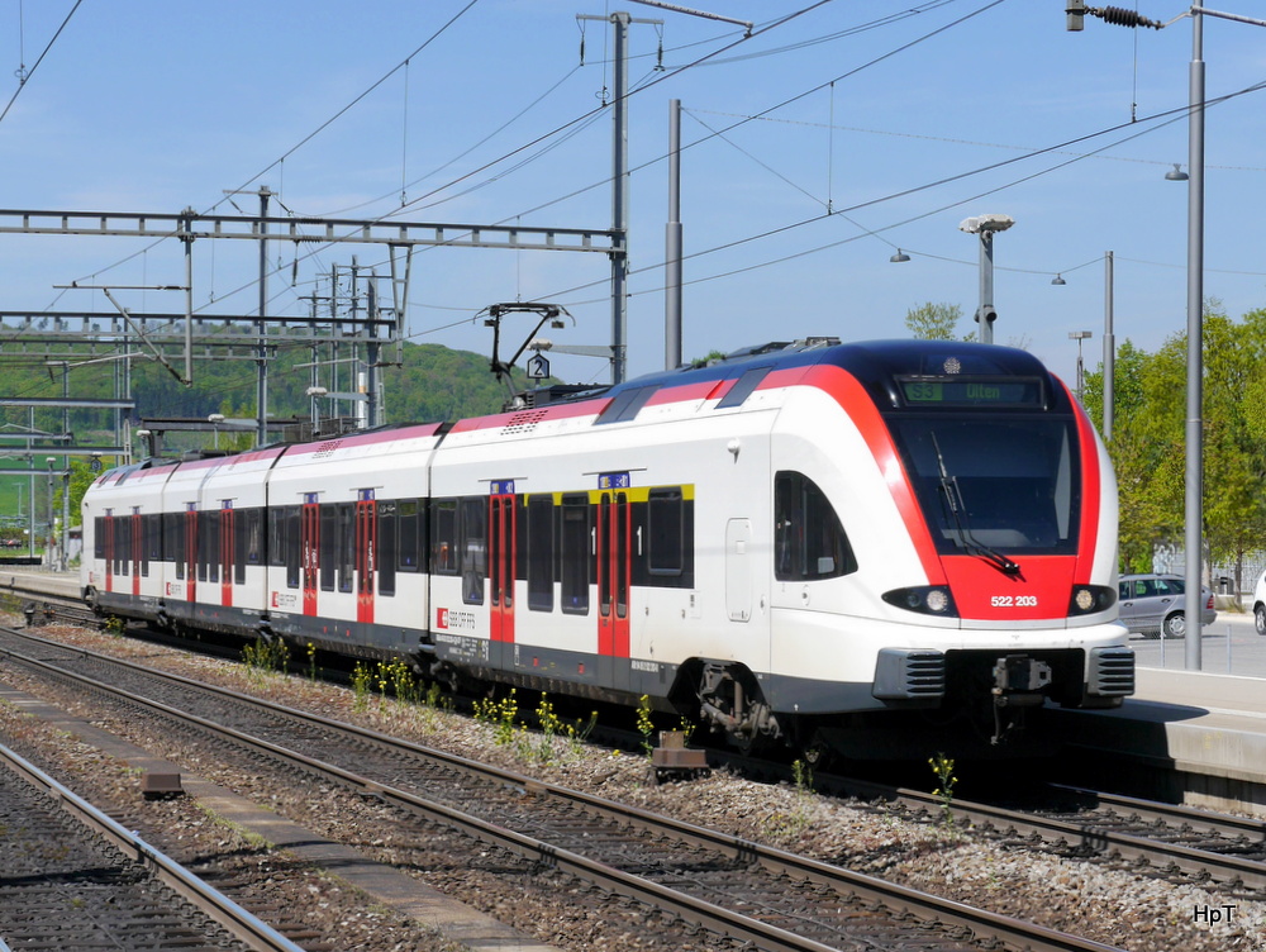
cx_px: 633
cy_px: 476
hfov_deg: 27.0
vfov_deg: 20.5
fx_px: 2636
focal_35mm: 72
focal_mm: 36
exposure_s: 1/320
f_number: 9
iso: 160
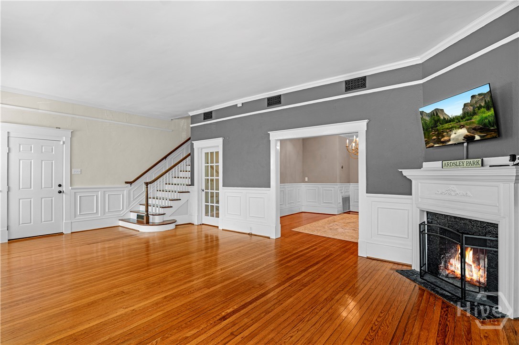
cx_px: 260
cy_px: 172
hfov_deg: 95.0
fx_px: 238
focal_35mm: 16
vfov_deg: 72.0
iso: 100
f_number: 7.1
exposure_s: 1/2
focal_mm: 11
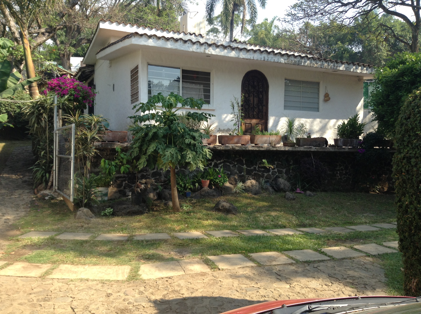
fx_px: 401
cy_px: 157
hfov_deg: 55.4
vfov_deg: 42.8
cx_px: 210
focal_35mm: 33
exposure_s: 1/318
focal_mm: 3.3
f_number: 2.4
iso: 32
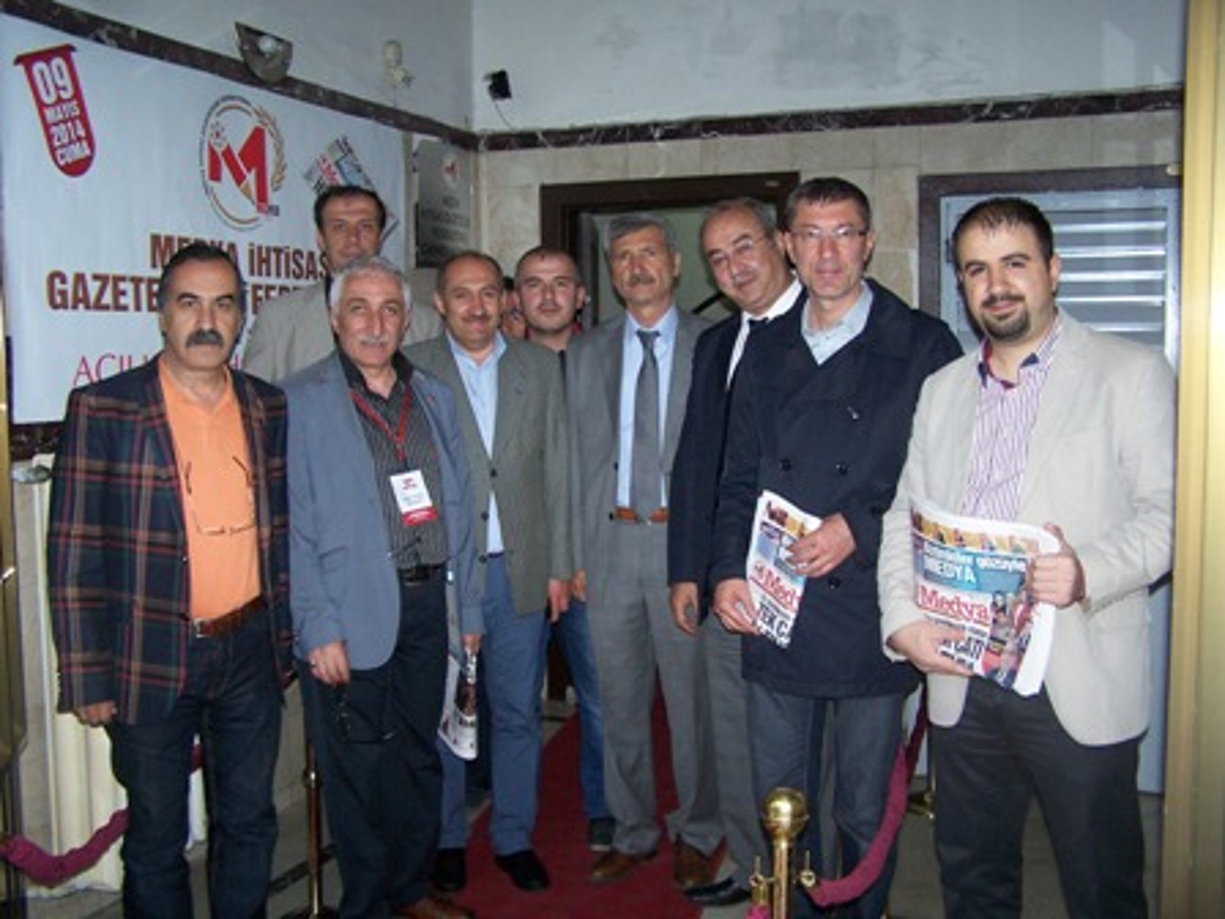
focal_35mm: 38
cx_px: 612
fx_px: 1345
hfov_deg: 49.0
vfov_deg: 37.7
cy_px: 460
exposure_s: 1/60
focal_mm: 6.3
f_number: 2.8
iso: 140
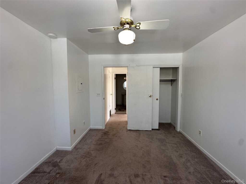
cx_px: 123
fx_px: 99
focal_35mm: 14
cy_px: 92
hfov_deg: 102.1
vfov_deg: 85.7
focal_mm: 2.22
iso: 100
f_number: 2.2
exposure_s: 1/120
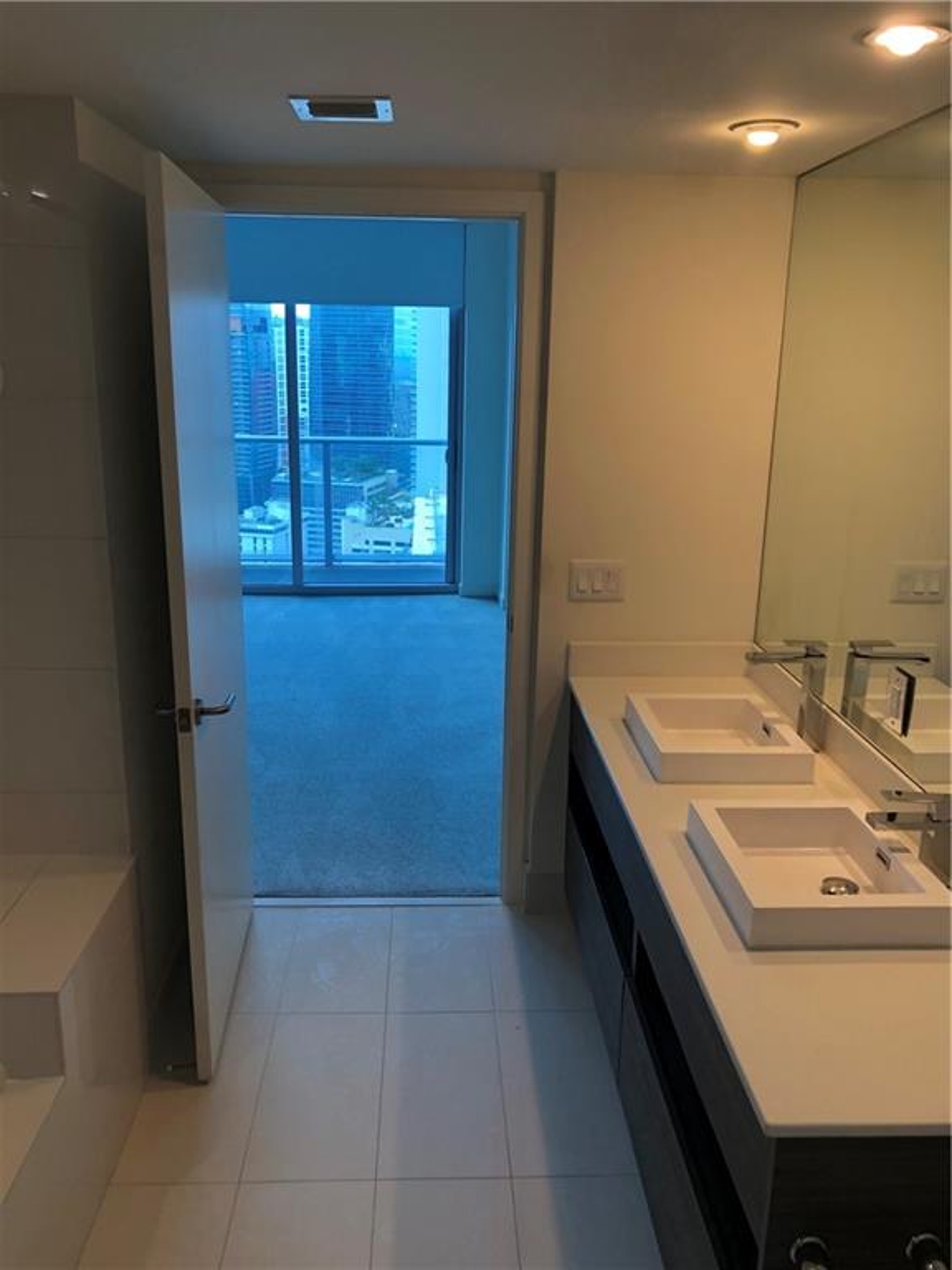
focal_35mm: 28
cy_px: 635
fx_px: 1027
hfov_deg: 49.7
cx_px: 476
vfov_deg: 63.4
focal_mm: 3.99
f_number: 1.8
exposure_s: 1/120
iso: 64
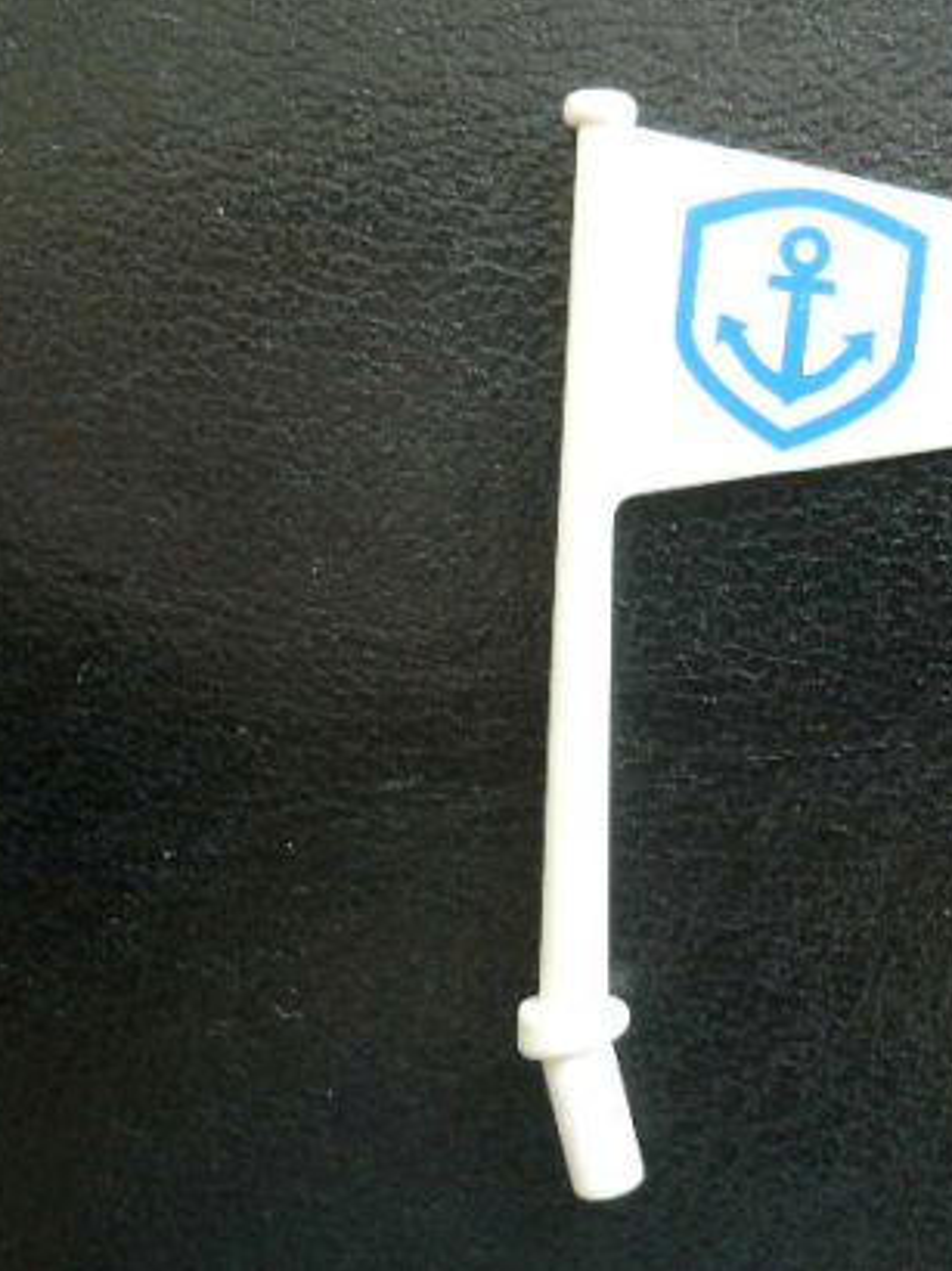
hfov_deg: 30.6
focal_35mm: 47
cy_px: 637
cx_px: 633
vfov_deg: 40.5
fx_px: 1725
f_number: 2.8
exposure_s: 1/15
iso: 200
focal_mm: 5.8
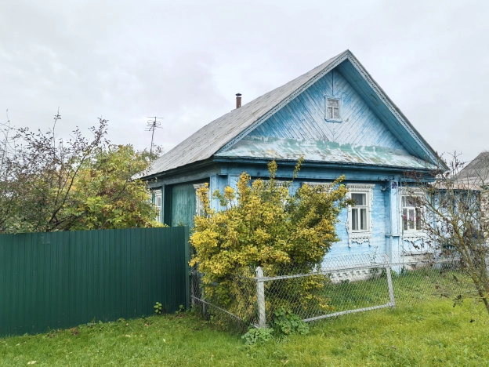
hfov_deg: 65.3
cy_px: 184
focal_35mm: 27
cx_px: 244
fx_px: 381
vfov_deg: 51.4
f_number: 1.9
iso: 50
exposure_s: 1/100
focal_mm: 5.52
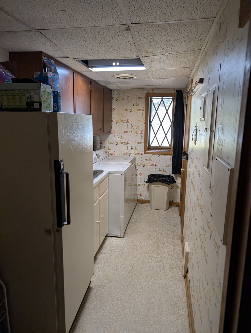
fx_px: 231
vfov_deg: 71.5
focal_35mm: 24
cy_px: 166
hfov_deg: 56.9
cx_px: 126
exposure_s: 1/120
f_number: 1.68
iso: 336
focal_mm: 6.9
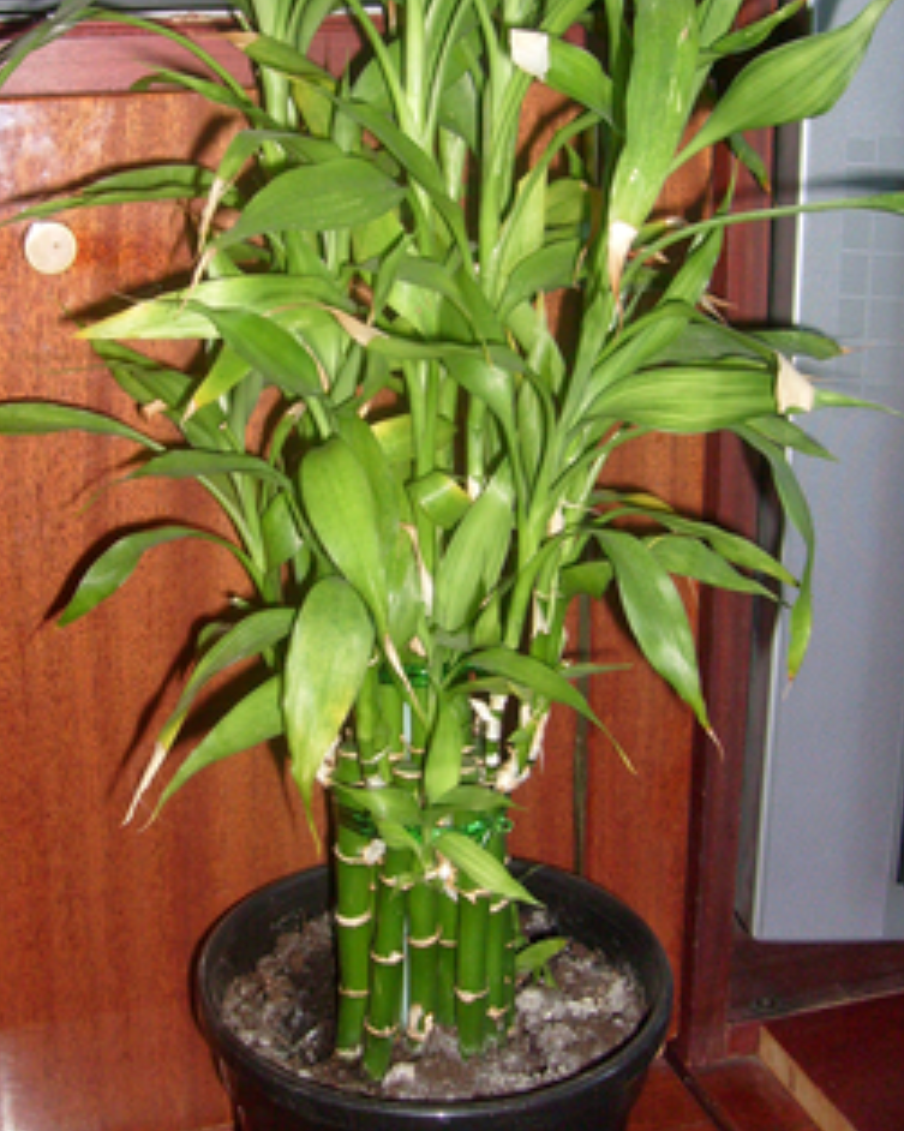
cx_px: 349
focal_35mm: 49
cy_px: 414
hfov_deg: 30.7
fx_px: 1640
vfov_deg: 37.8
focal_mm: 5.8
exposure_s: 1/45
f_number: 2.8
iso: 100
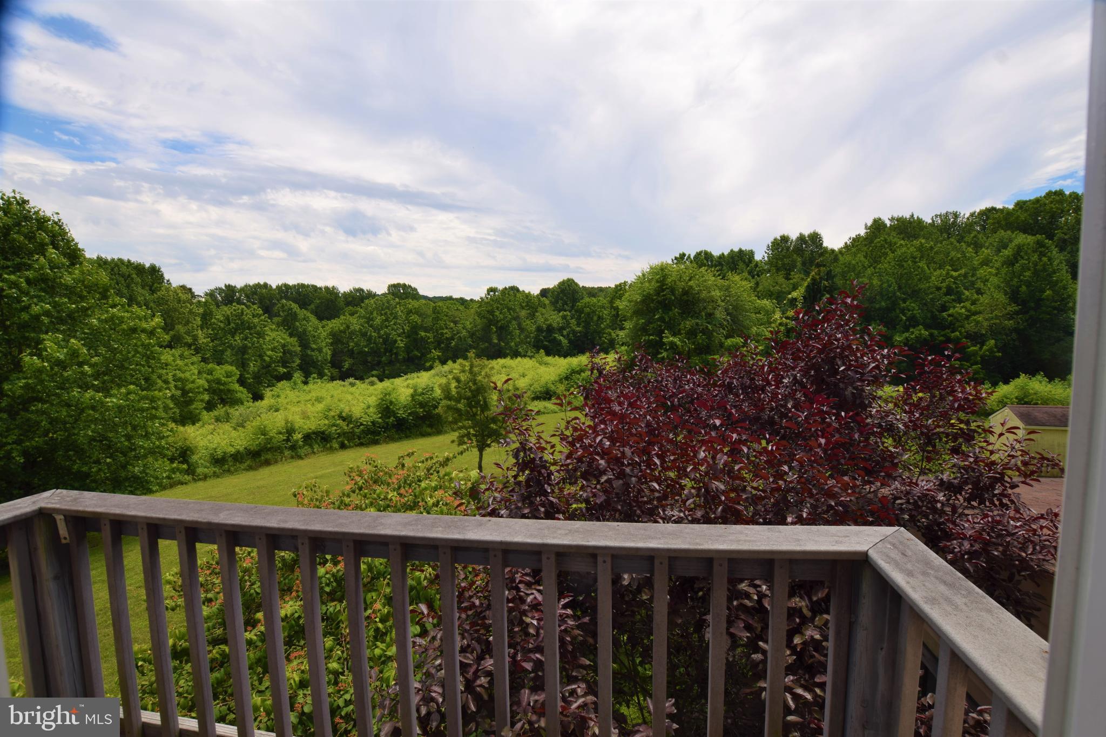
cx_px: 553
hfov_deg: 100.4
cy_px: 368
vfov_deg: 77.3
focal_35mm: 15
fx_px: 461
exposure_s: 1/200
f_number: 9
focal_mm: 10
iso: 100
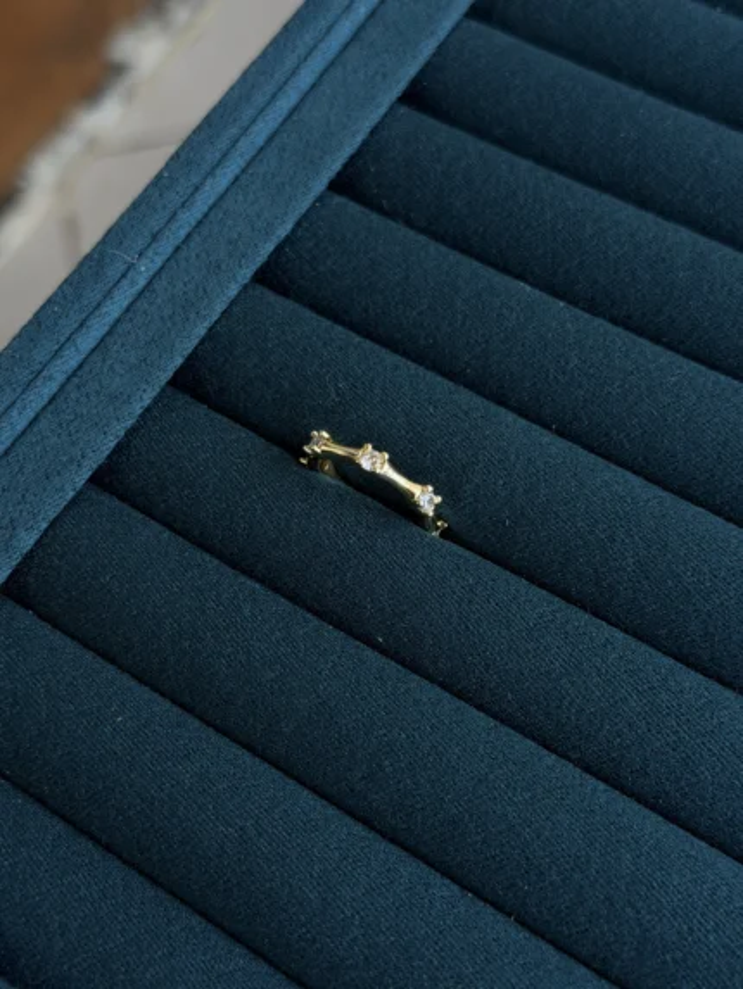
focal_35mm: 48
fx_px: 1373
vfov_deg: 39.6
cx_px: 372
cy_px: 494
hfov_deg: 30.3
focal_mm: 6.76
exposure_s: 1/170
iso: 64
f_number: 1.78
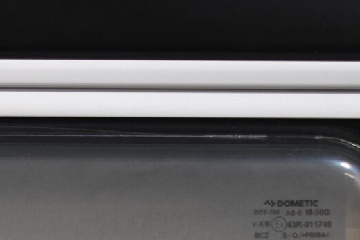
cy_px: 346
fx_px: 2658
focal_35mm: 266
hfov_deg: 7.7
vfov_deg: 5.1
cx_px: -96
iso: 800
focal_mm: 36
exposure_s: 1/250
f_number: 4.8
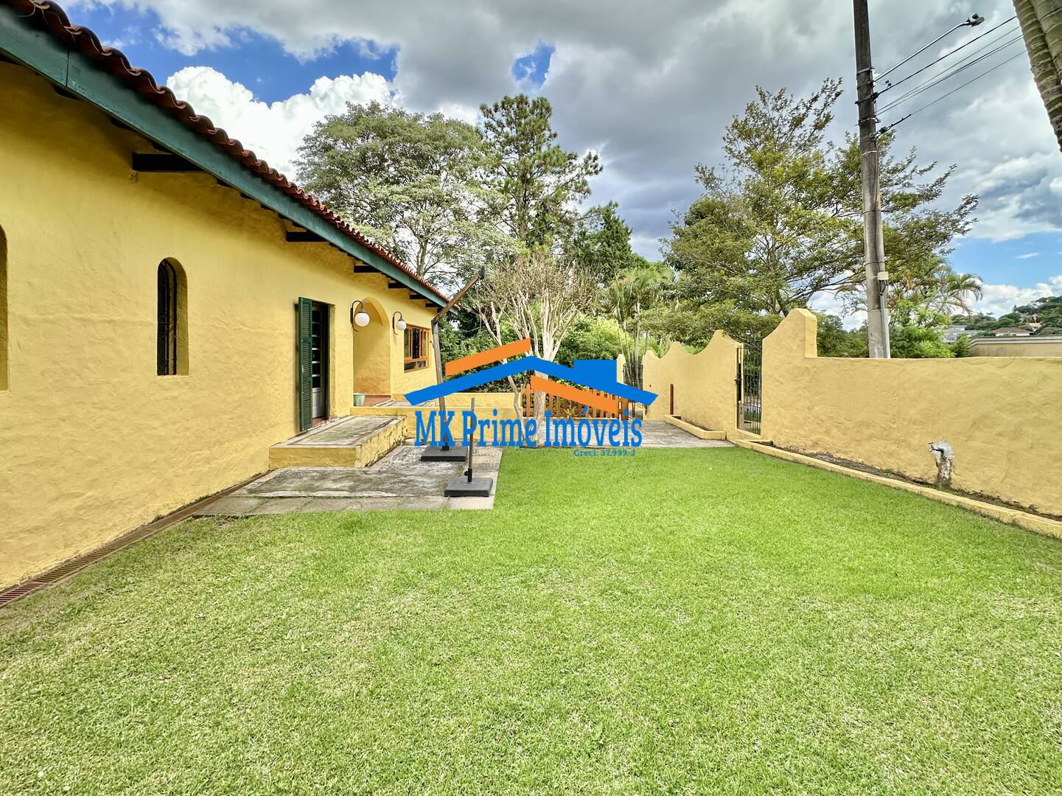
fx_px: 429
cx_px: 531
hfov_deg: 102.1
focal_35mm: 14
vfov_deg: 85.6
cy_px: 398
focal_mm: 2.22
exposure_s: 1/561
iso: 40
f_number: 2.2
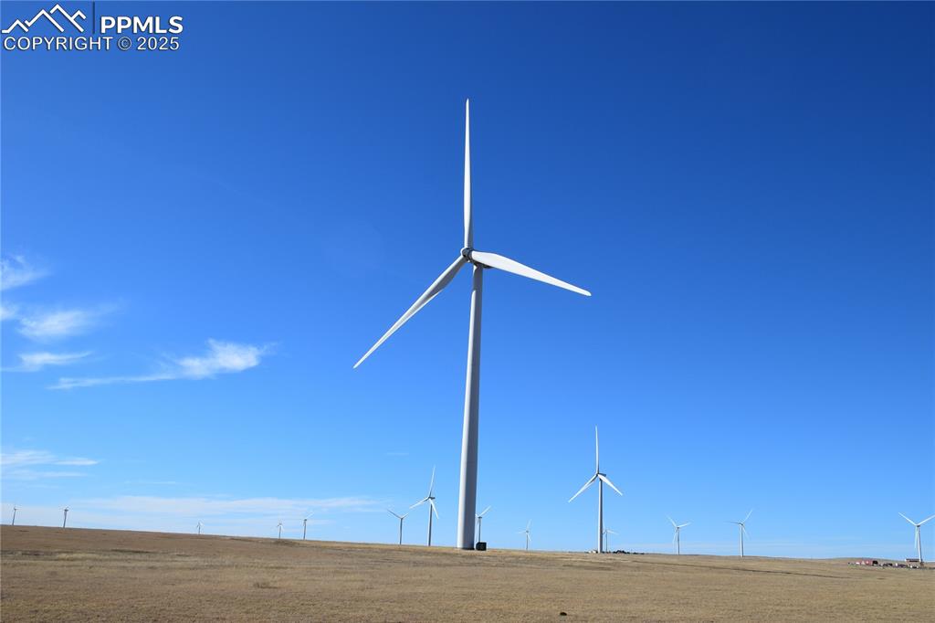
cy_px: 312
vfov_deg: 39.9
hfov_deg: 57.2
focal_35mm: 33
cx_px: 468
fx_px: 857
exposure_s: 1/500
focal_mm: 22
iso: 280
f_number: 11
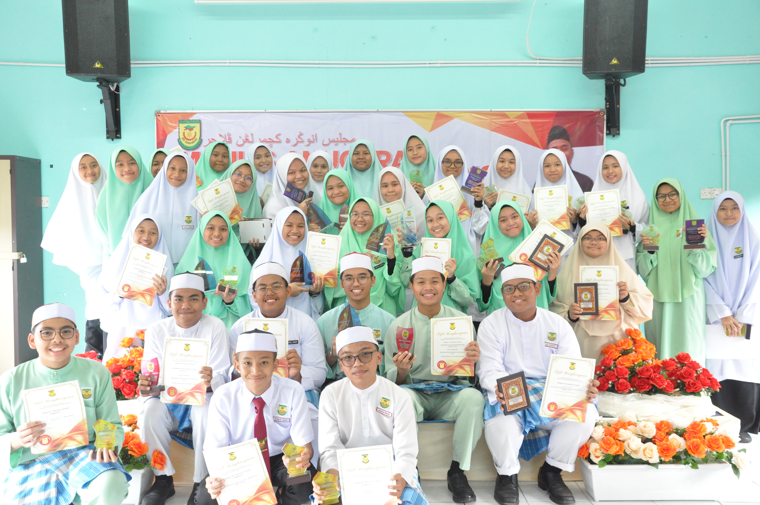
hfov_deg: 53.2
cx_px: 380
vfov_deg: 36.8
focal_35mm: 36
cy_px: 252
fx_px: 759
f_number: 5.6
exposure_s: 1/40
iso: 3200
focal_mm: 24
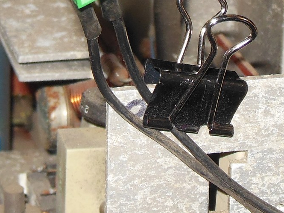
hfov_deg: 25.0
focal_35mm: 77
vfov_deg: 19.0
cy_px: 53
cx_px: 218
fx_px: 632
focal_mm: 8.9
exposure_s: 1/60
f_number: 7.9
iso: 200
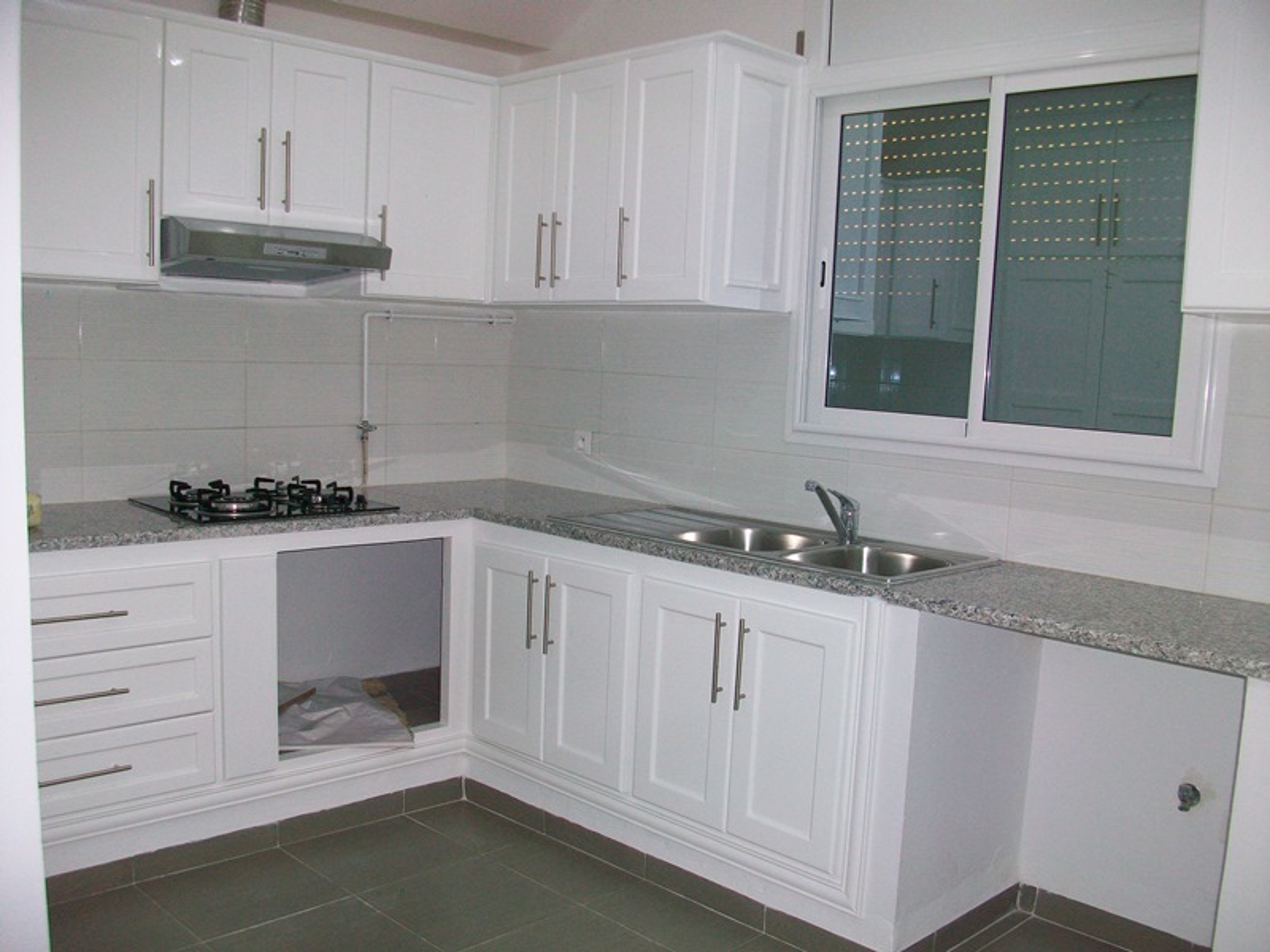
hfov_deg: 56.8
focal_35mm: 32
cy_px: 476
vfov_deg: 44.2
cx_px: 635
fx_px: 1174
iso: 120
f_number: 2.8
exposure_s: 1/60
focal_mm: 5.7
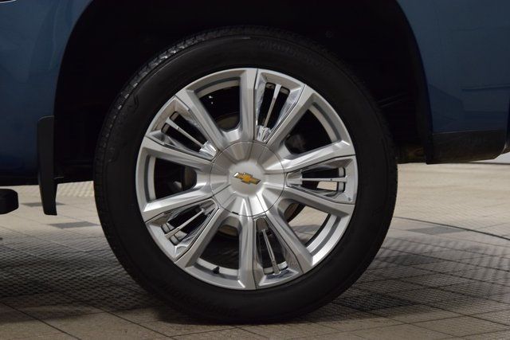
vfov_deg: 17.5
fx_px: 1105
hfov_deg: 26.0
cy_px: 170
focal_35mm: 78
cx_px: 255
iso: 1600
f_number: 7.1
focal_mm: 52
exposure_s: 1/60
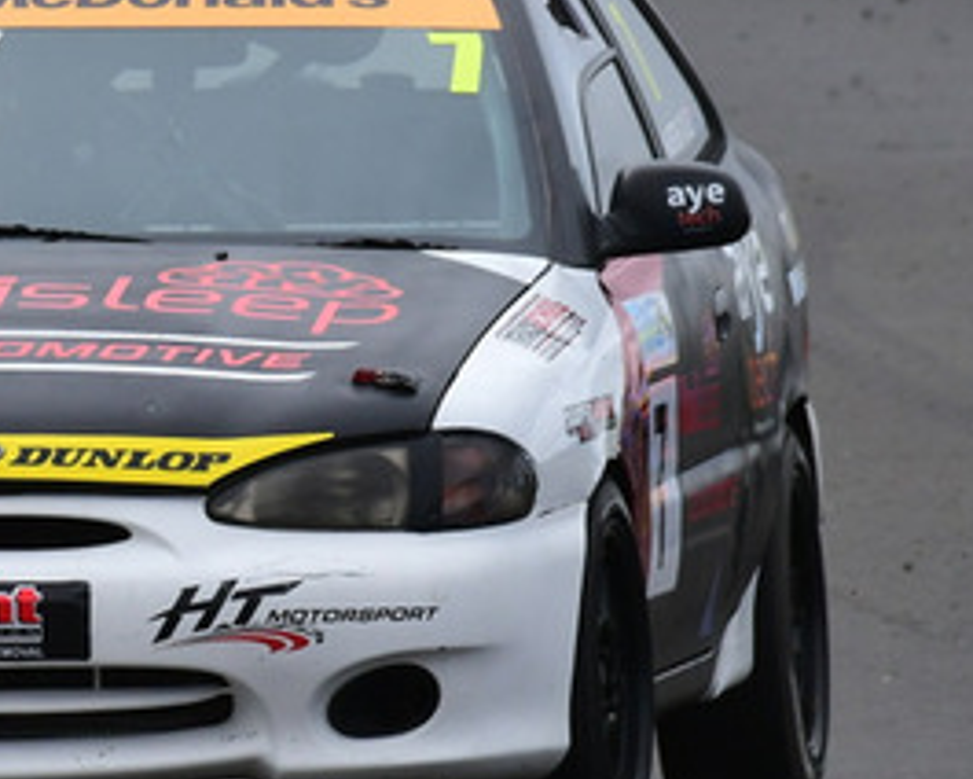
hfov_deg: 0.9
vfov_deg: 0.7
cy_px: 224
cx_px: -154
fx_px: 61223
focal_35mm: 2126
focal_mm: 500
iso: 640
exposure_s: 1/640
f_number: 13
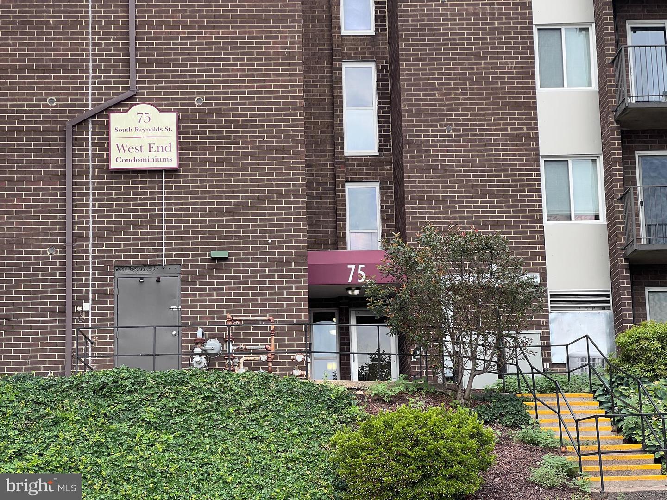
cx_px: 334
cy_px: 250
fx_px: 1484
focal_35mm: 77
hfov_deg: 25.3
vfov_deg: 19.1
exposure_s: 1/171
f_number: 2.8
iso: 32
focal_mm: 9
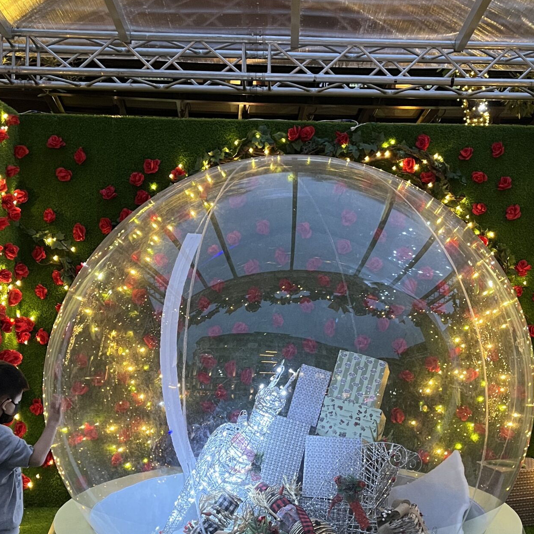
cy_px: 339
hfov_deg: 36.0
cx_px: 298
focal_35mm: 47
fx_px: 820
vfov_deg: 35.8
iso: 400
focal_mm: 5.1
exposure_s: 1/50
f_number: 1.6
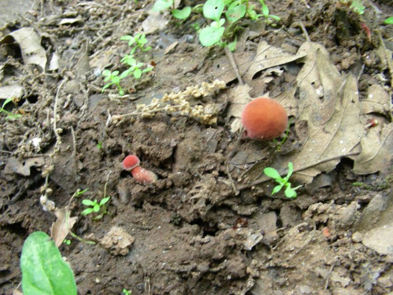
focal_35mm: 38
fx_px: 431
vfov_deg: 37.7
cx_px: 196
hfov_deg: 49.0
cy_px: 148
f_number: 3.5
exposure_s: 1/3.6
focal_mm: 6.3
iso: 200
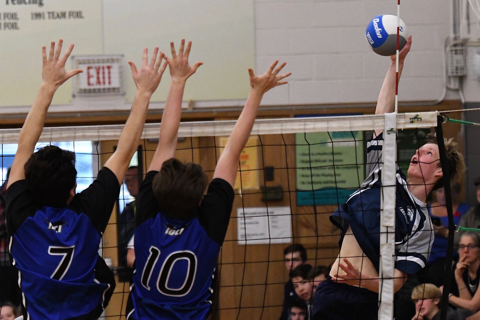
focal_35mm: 180
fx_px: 2400
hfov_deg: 11.4
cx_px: 240
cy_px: 160
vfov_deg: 7.6
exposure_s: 1/1000
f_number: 2.8
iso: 5600
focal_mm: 120
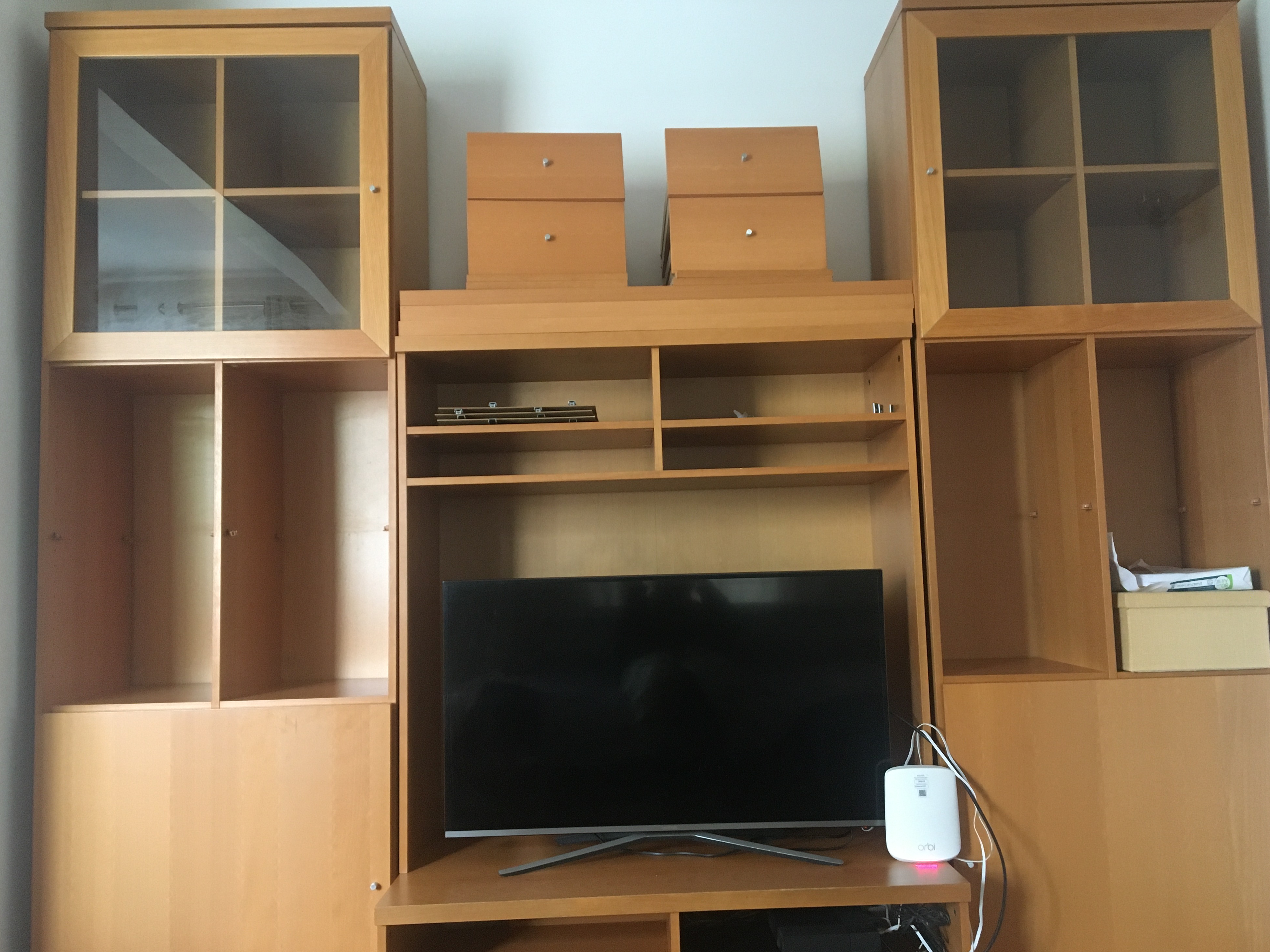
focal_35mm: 30
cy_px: 480
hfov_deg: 60.0
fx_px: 1101
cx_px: 649
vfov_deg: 46.8
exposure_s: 1/17
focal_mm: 4.15
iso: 200
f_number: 2.2
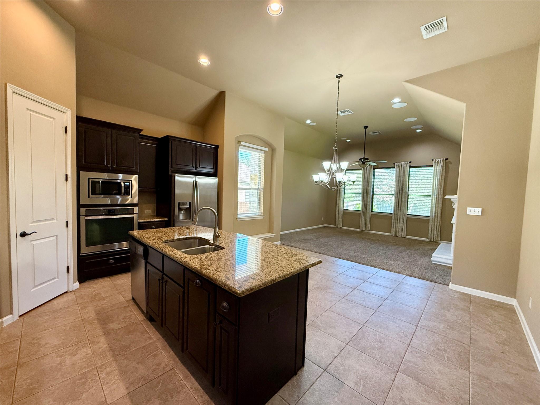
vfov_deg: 85.7
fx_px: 218
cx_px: 270
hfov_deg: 102.1
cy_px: 202
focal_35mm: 14
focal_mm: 2.22
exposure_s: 1/120
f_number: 2.2
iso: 400
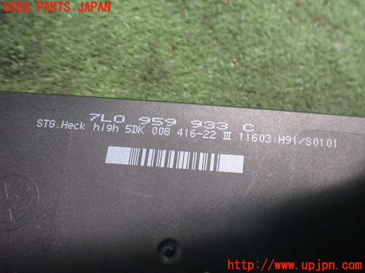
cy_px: 136
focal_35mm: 30
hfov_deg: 60.0
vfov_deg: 46.8
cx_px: 182
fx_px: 316
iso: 800
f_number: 2.3
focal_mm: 5.4
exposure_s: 1/40
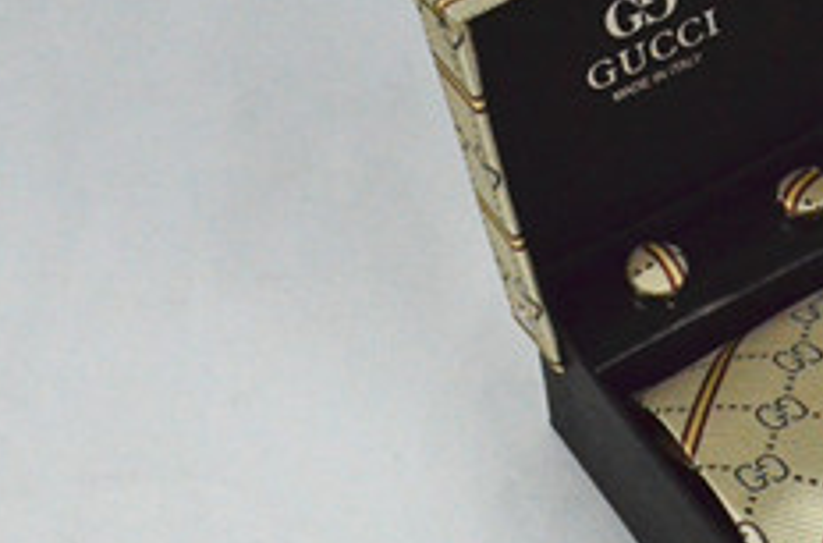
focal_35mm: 155
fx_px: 3531
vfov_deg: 8.8
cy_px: 380
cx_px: 858
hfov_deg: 13.1
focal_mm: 48
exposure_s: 1/800
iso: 6400
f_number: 14
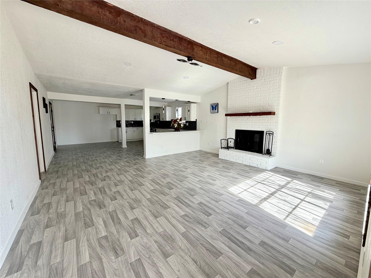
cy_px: 139
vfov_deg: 85.7
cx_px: 186
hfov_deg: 102.1
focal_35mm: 14
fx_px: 150
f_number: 2.2
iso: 50
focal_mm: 2.22
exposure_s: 1/121
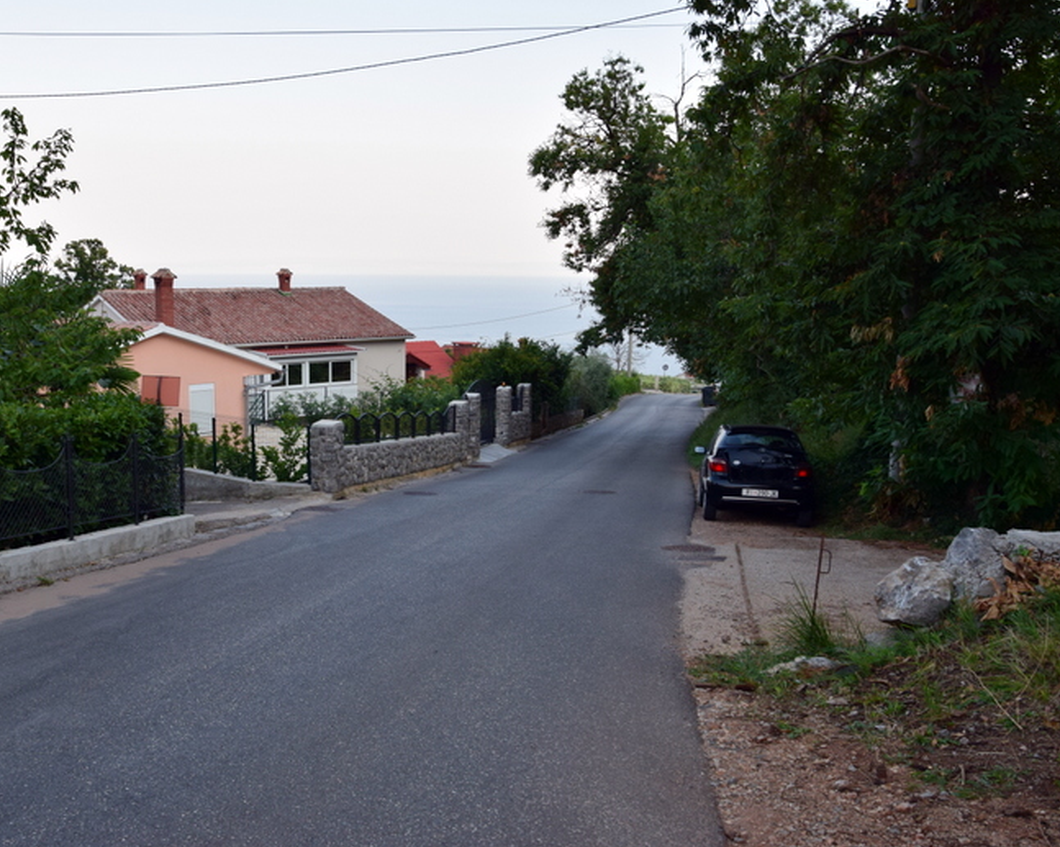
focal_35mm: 37
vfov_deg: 40.5
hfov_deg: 49.5
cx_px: 472
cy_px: 414
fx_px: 1147
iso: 400
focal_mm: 21
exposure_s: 1/160
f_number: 10
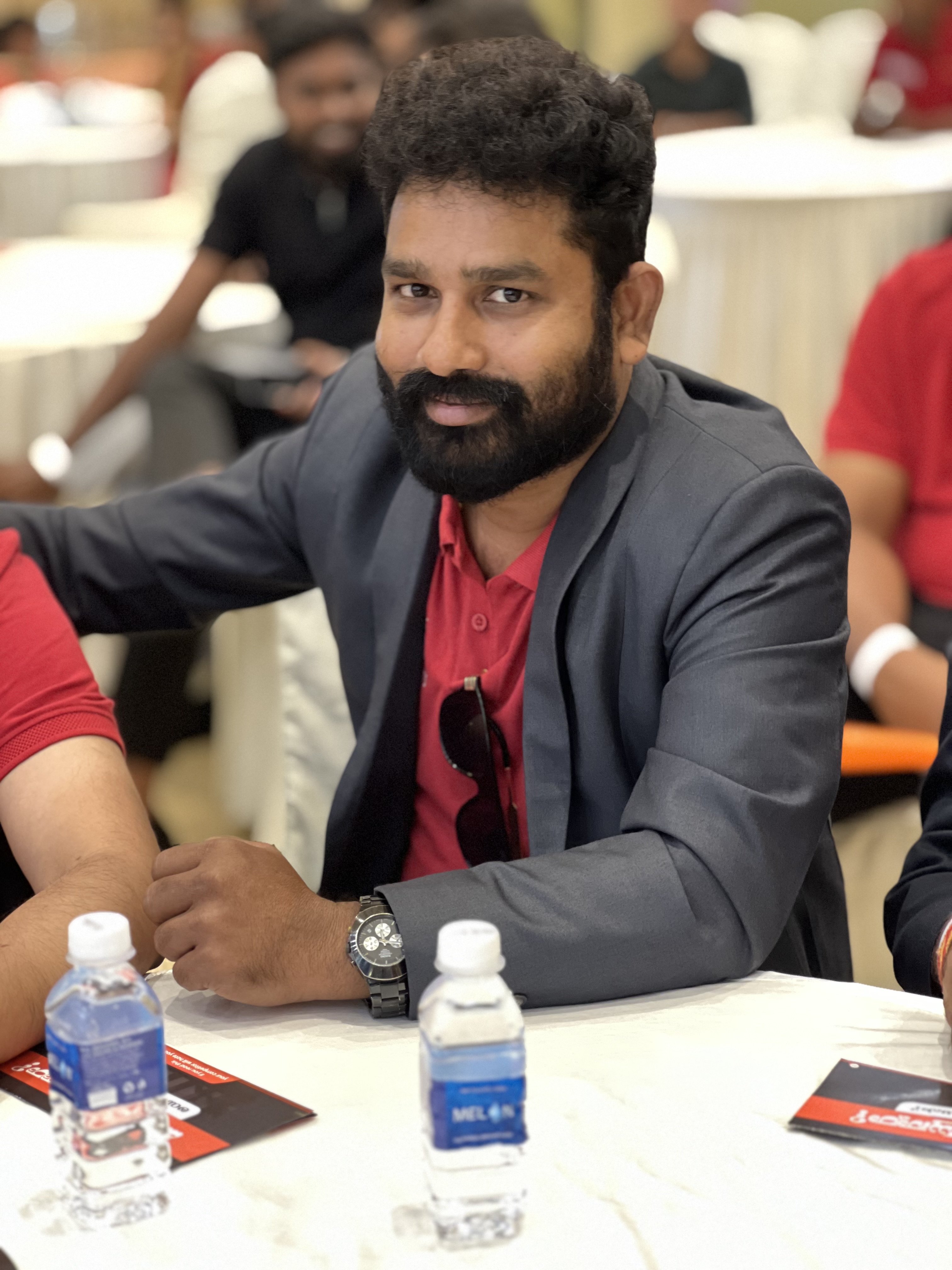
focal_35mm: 77
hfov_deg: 19.1
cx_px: 476
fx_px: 2824
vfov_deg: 25.3
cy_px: 635
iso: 320
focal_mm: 9
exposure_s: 1/20
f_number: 2.8
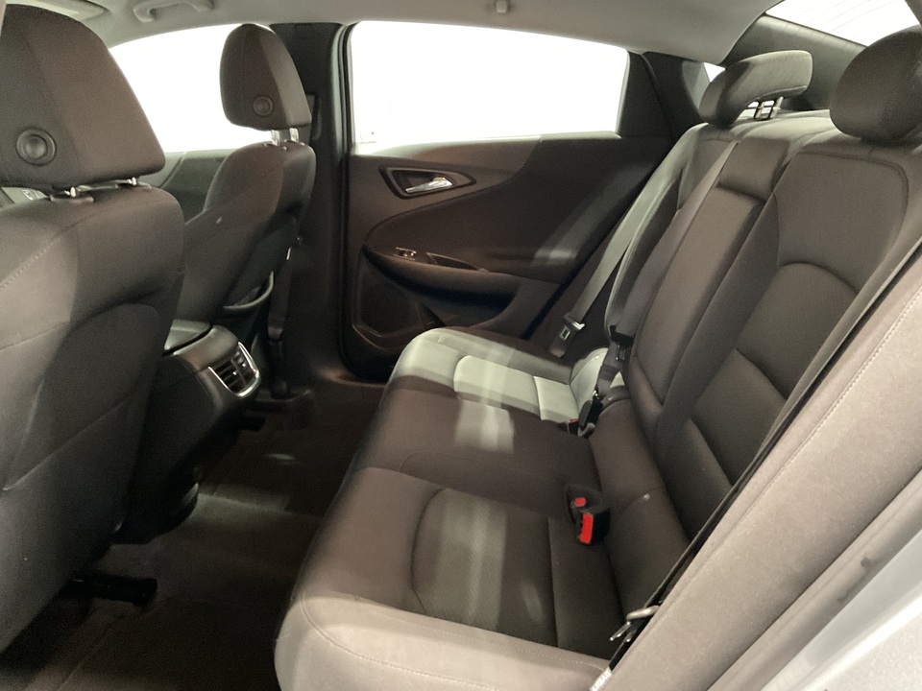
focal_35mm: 29
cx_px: 461
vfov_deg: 48.2
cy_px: 346
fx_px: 772
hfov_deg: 61.7
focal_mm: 3
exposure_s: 1/24
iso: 500
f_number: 1.8
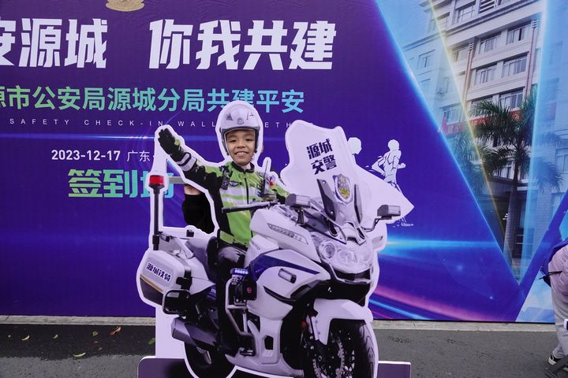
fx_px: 410
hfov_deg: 69.4
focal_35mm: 26
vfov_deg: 49.6
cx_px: 284
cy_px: 189
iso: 2000
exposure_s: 1/100
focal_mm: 9.46
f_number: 4
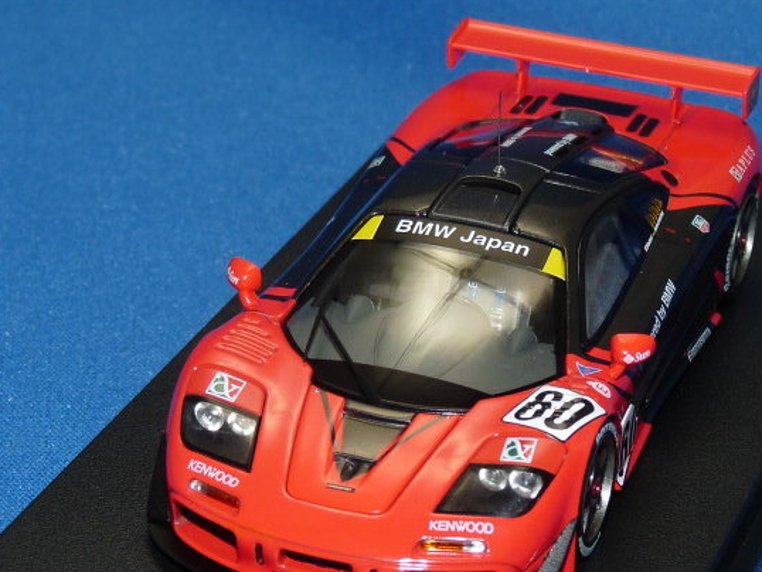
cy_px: 319
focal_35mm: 132
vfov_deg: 11.2
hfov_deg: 14.9
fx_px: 2907
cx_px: 446
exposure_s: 1/30
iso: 100
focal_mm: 11.1
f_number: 4
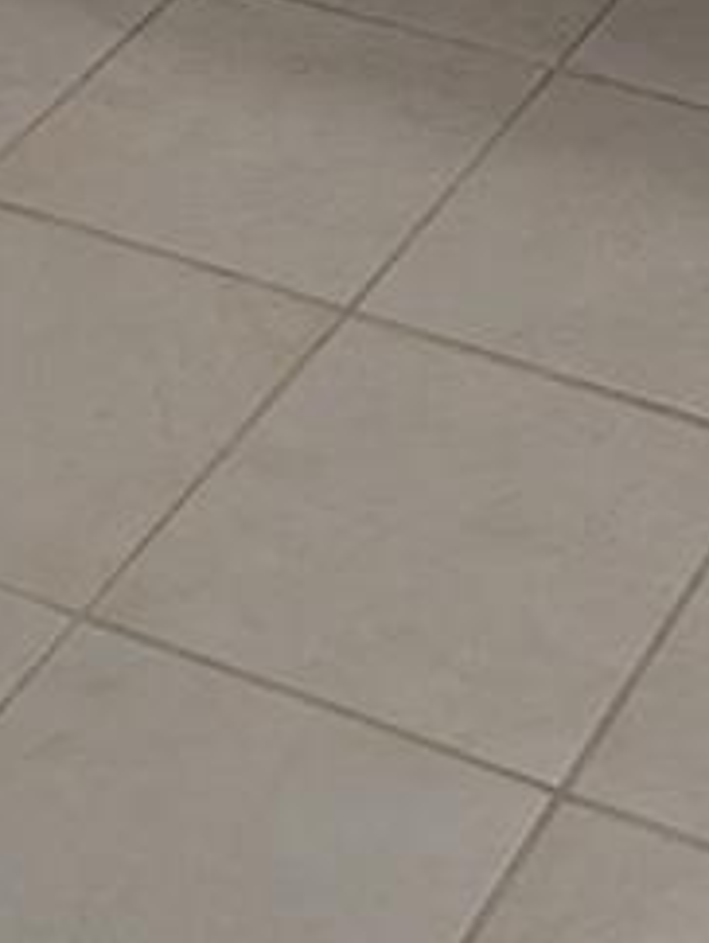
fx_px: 3244
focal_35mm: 119
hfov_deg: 12.4
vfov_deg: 13.4
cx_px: 536
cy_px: -1111
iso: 23
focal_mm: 6.9
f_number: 1.68
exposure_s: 1/40
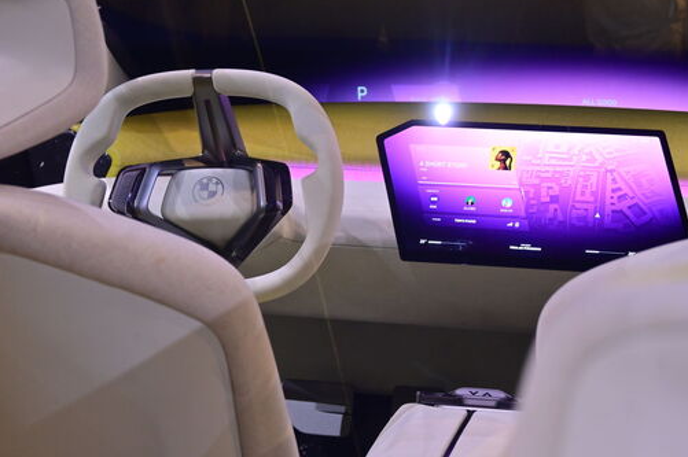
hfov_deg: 22.2
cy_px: 222
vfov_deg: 14.8
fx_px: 1756
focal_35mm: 92
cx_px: 345
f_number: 6.3
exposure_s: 1/60
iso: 500
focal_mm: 50
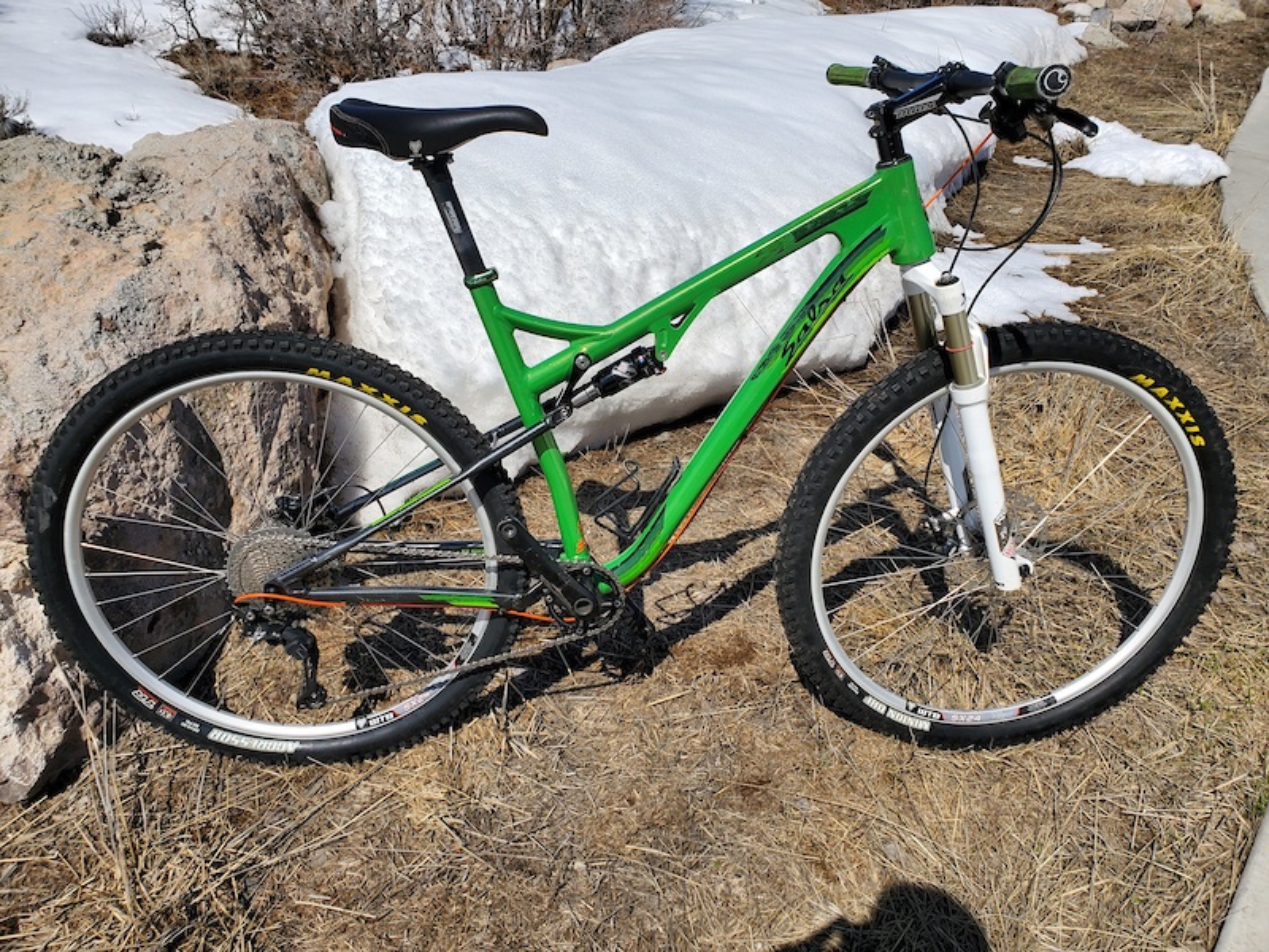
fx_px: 953
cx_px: 634
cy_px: 476
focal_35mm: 26
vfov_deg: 53.1
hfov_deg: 67.3
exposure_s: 1/3569
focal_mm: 4.3
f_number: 2.4
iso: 50
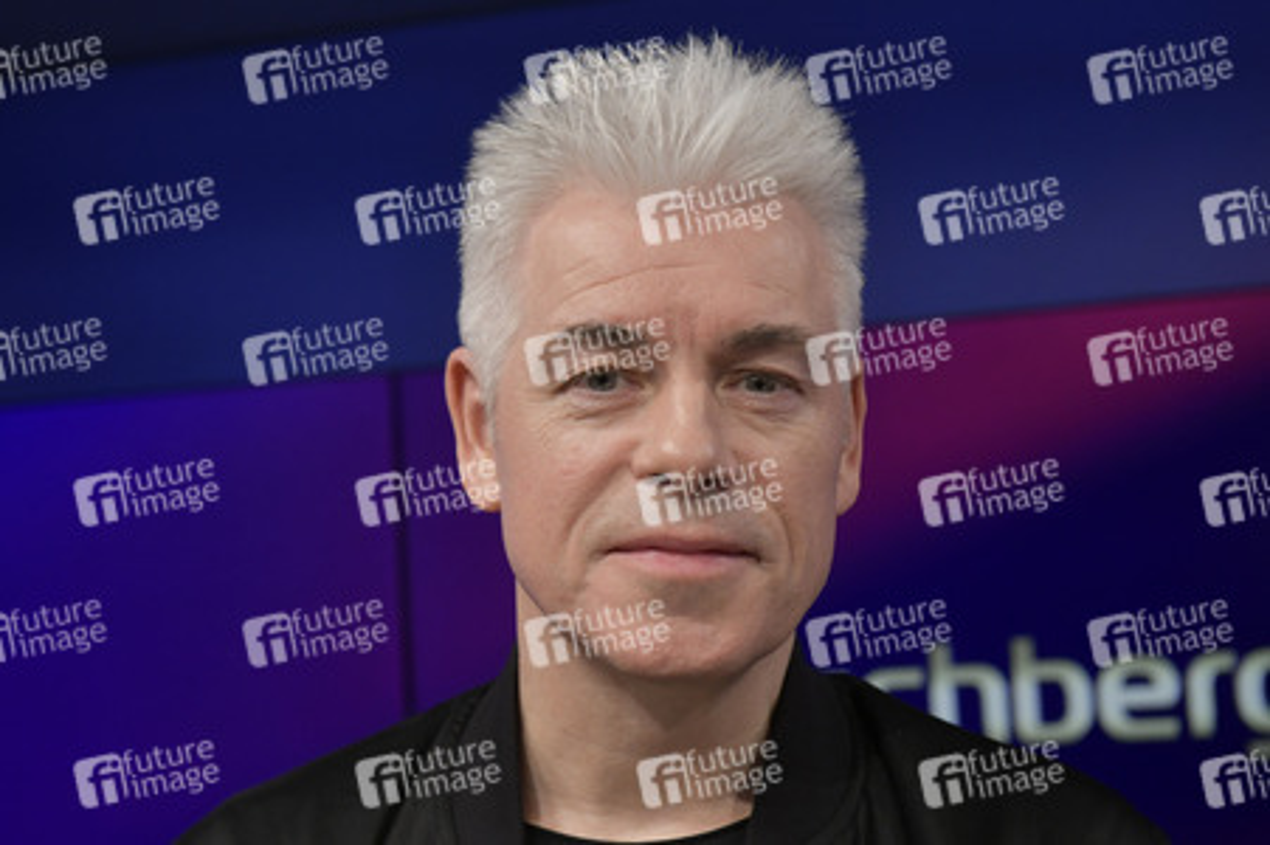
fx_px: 2186
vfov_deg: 21.9
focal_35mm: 62
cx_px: 635
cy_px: 422
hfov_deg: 32.4
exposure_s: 1/200
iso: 1600
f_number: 5.6
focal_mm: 62
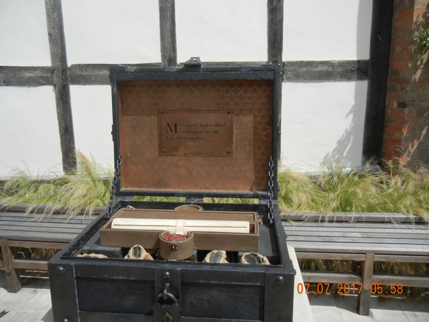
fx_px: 372
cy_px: 161
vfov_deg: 46.8
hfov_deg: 60.0
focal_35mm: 30
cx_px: 214
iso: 160
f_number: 7
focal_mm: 5.4
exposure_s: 1/485
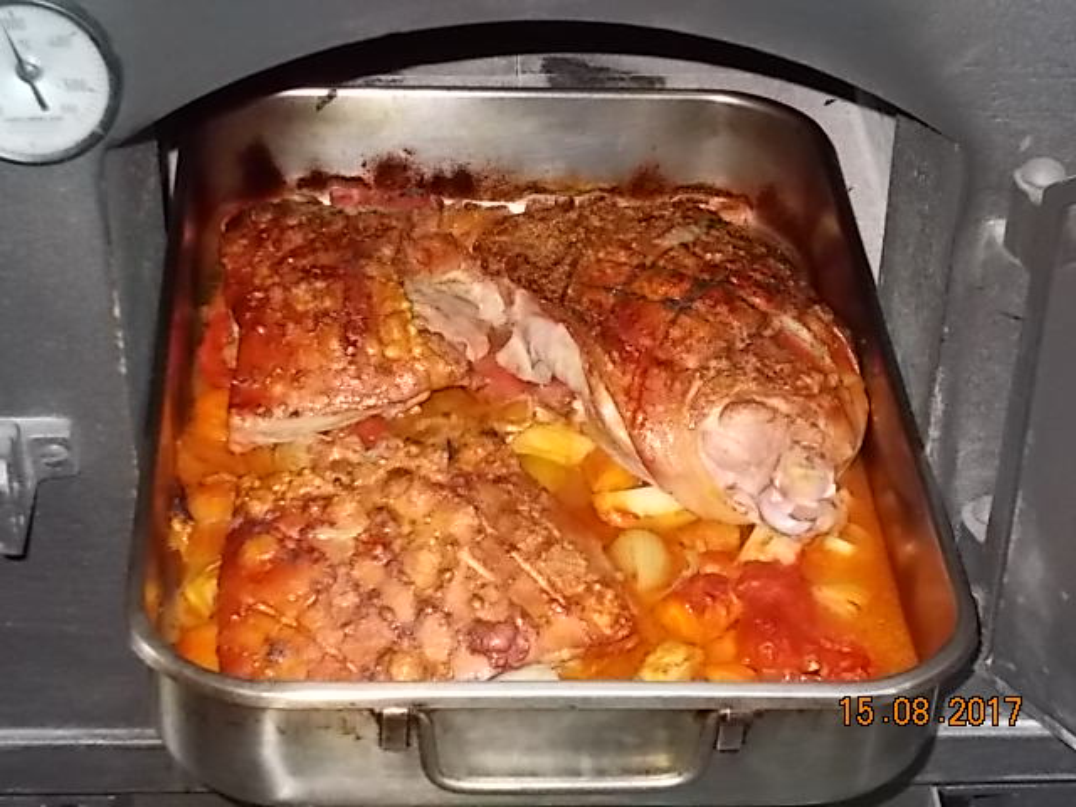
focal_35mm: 76
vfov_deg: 19.4
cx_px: 538
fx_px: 2362
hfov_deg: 25.7
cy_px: 404
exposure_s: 1/60
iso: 400
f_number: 5.8
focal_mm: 13.5
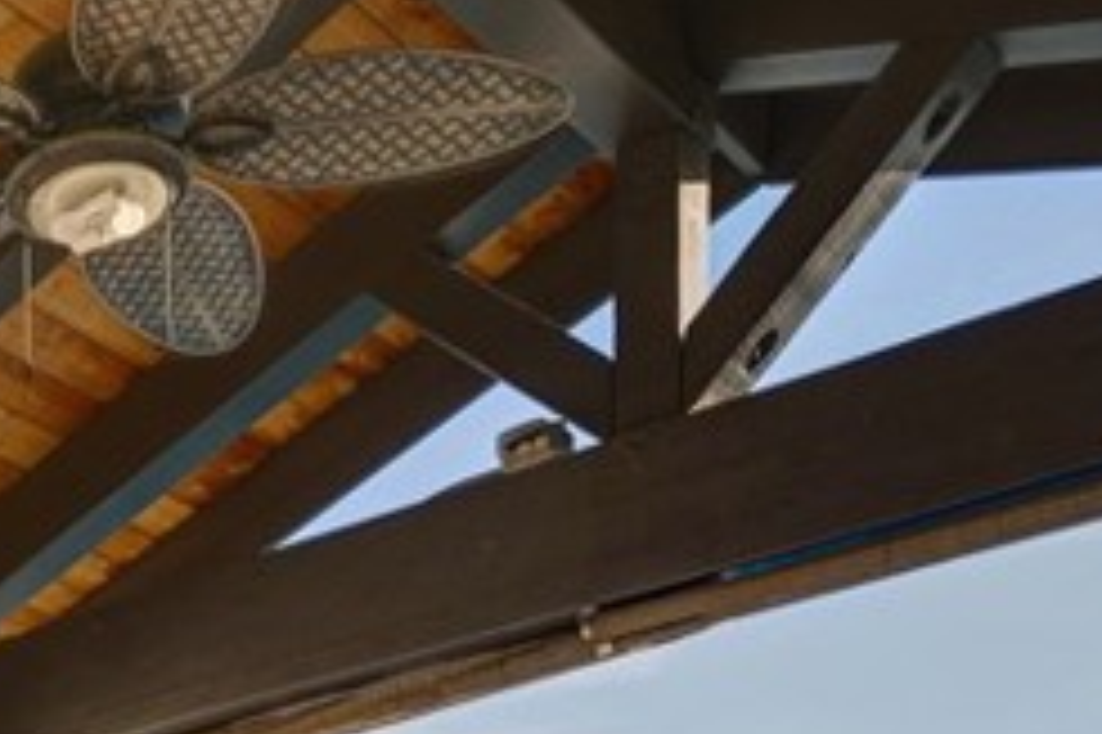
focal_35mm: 71
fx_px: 2172
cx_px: -504
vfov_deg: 15.2
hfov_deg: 23.4
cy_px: 1504
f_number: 7.1
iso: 400
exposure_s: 1/1250
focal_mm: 17
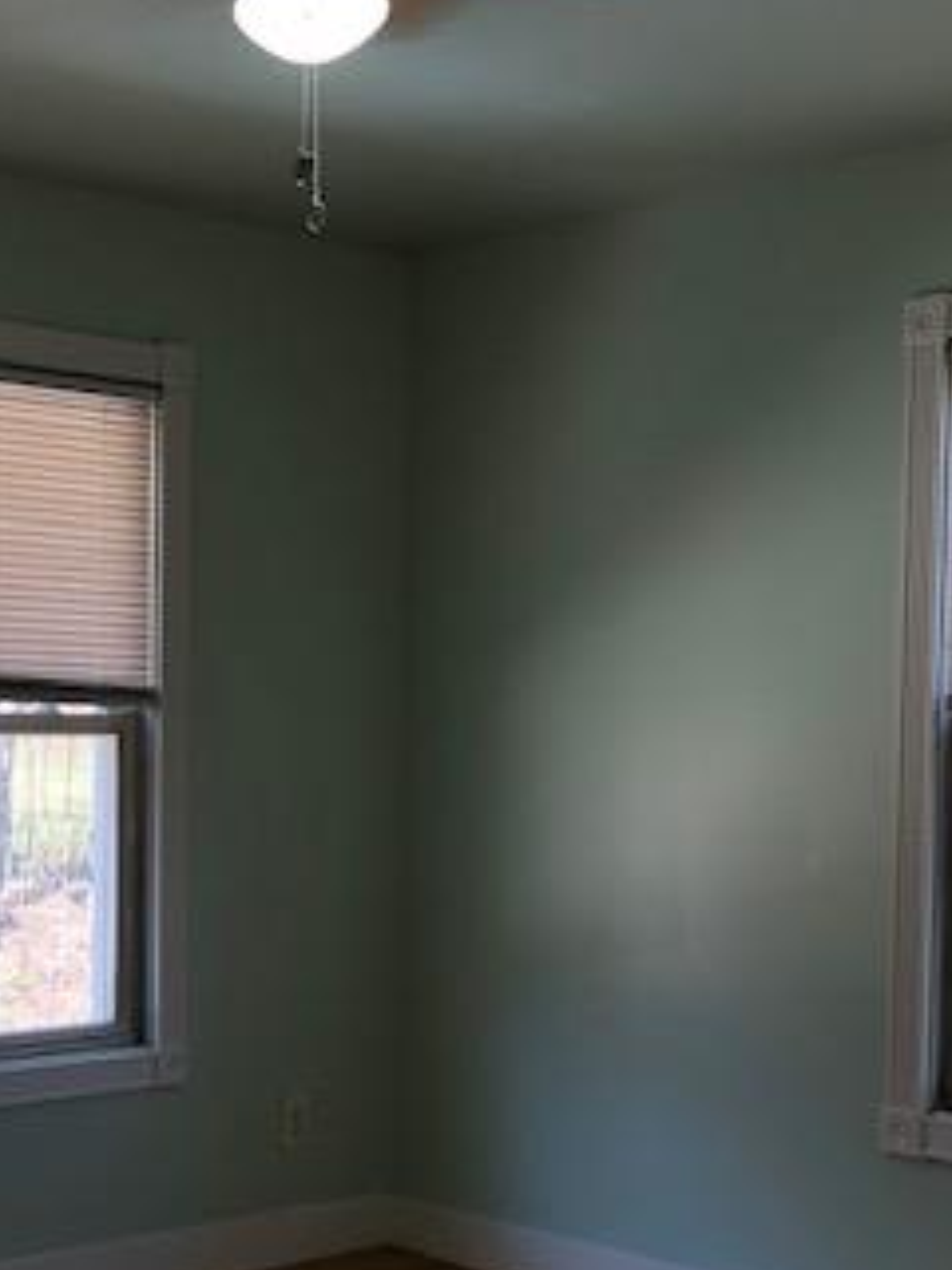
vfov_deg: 34.0
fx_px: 2053
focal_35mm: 56
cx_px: 171
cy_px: 845
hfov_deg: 25.6
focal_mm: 3.99
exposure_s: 1/120
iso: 50
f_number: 1.8
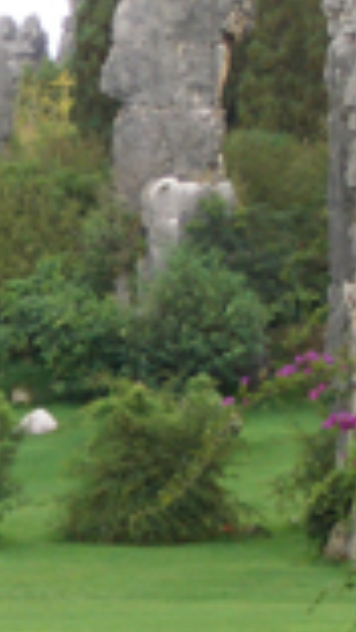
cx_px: -85
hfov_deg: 4.4
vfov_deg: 7.8
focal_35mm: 277
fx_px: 4638
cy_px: 308
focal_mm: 14.6
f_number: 4.4
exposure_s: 1/125
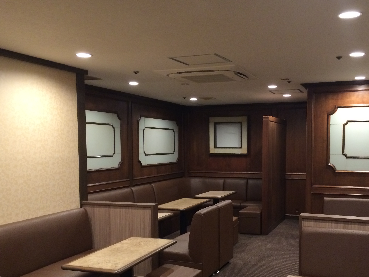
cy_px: 173
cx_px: 221
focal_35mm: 39
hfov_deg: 47.6
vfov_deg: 36.6
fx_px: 416
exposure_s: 1/24
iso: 320
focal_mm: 4.15
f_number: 2.2
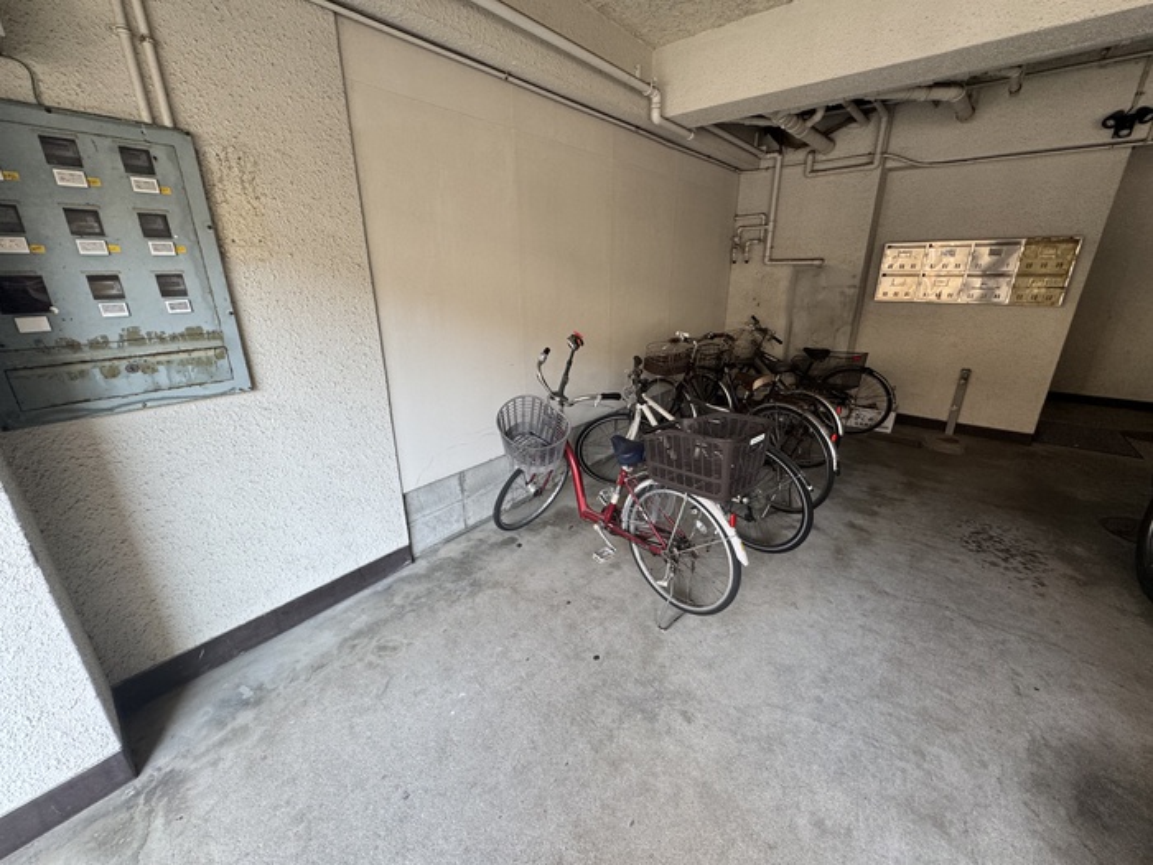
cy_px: 432
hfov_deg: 102.1
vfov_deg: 85.7
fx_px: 466
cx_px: 576
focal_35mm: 14
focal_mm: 2.22
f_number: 2.2
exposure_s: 1/99
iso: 160
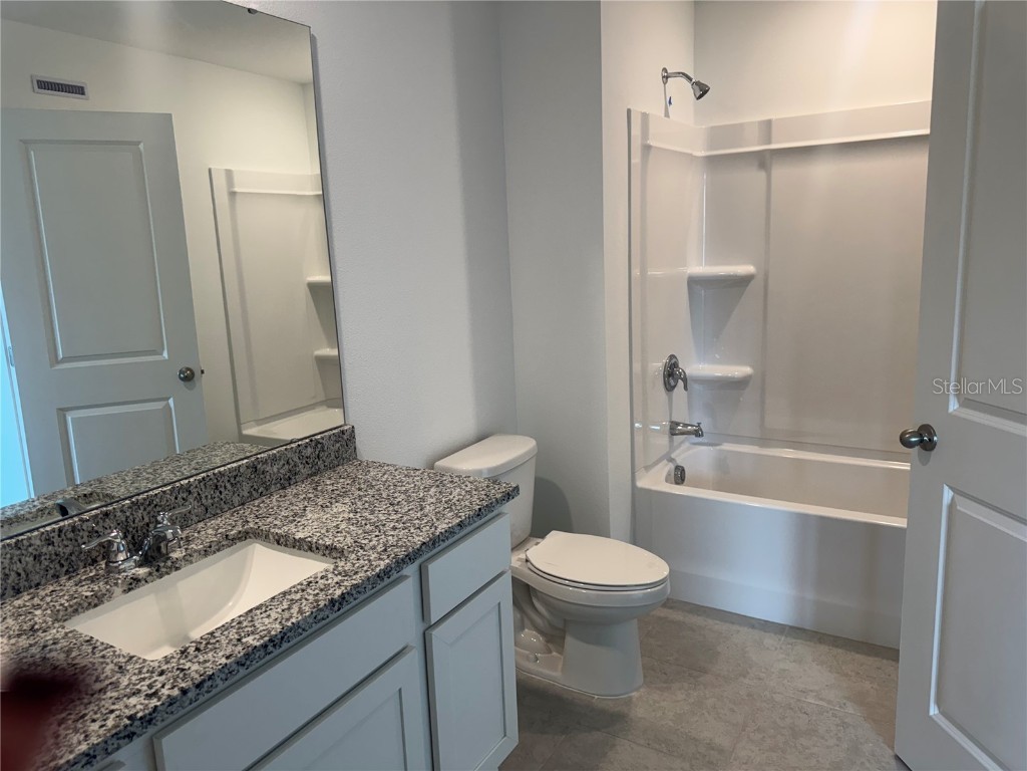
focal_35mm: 24
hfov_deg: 71.6
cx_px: 514
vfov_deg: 56.8
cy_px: 386
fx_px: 712
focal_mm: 6.76
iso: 125
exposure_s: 1/120
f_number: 1.78
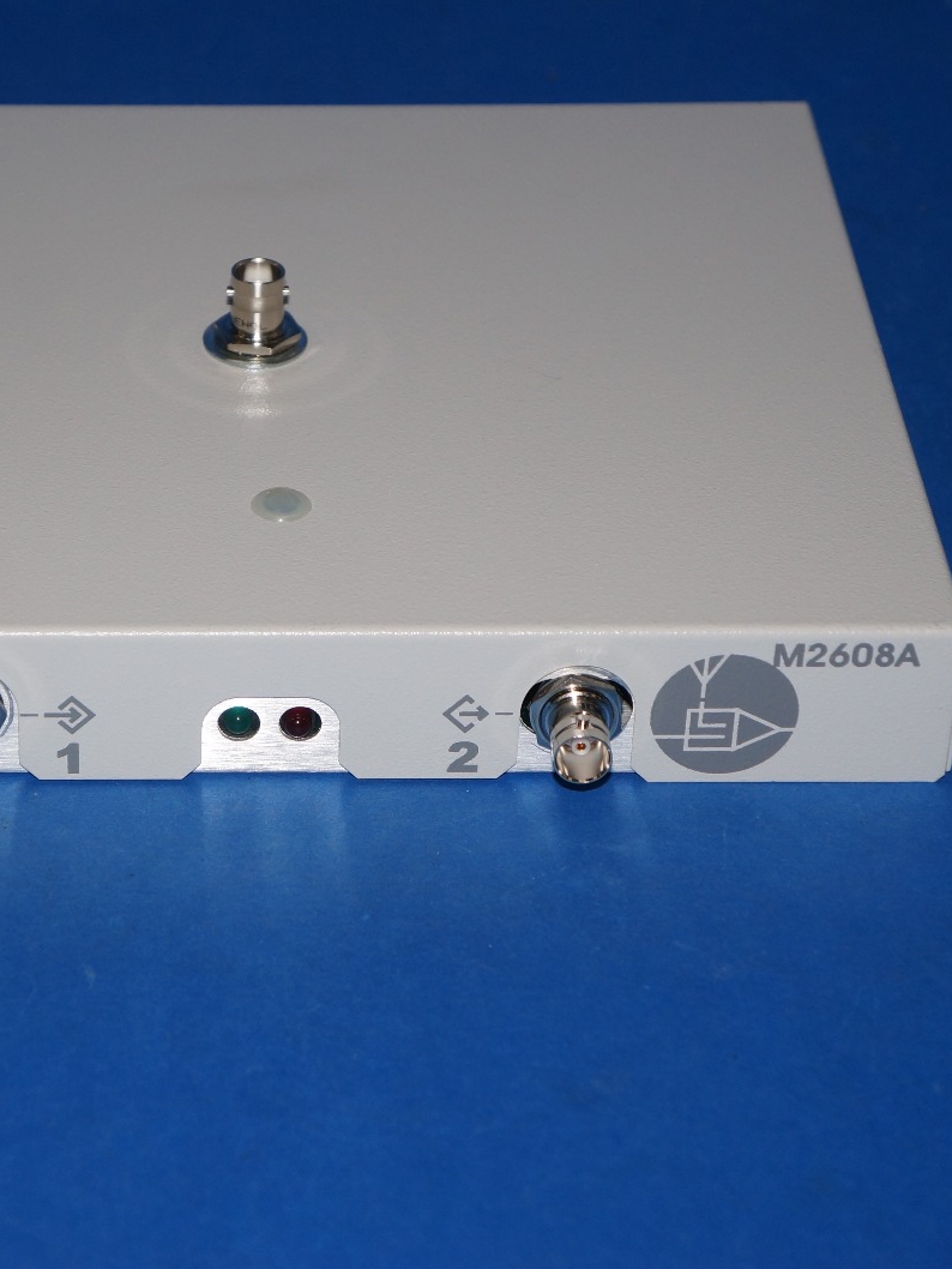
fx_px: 3912
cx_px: 275
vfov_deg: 18.4
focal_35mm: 107
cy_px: 634
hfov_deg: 13.8
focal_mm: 49
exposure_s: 1/60
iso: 400
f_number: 5
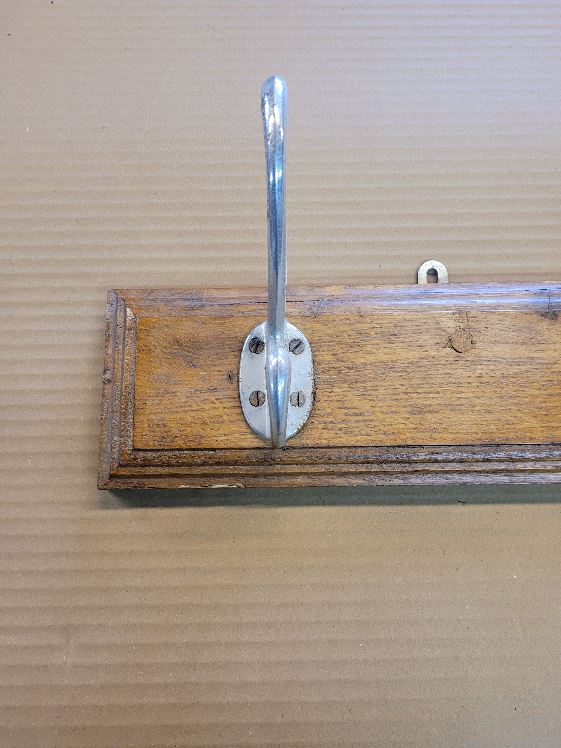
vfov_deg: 67.3
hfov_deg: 53.1
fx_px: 562
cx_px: 280
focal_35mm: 26
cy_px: 374
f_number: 1.8
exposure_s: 1/100
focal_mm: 5.4
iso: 200
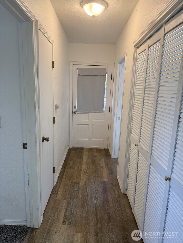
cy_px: 122
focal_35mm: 24
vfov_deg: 71.6
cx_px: 92
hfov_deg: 56.8
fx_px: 169
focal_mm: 6.76
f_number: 1.78
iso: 125
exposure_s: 1/120
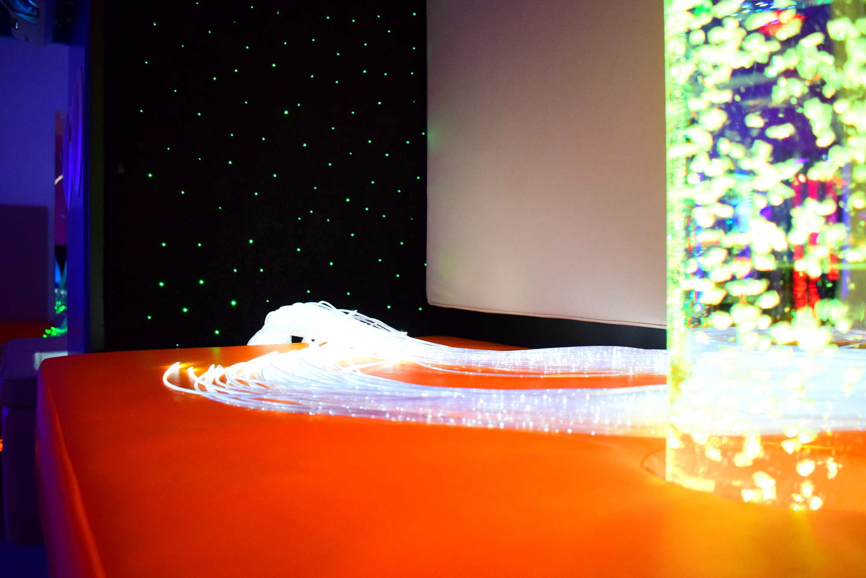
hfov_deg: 61.9
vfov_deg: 43.6
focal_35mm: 30
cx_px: 433
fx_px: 722
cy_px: 289
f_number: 3.8
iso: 1400
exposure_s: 1/60
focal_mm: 20
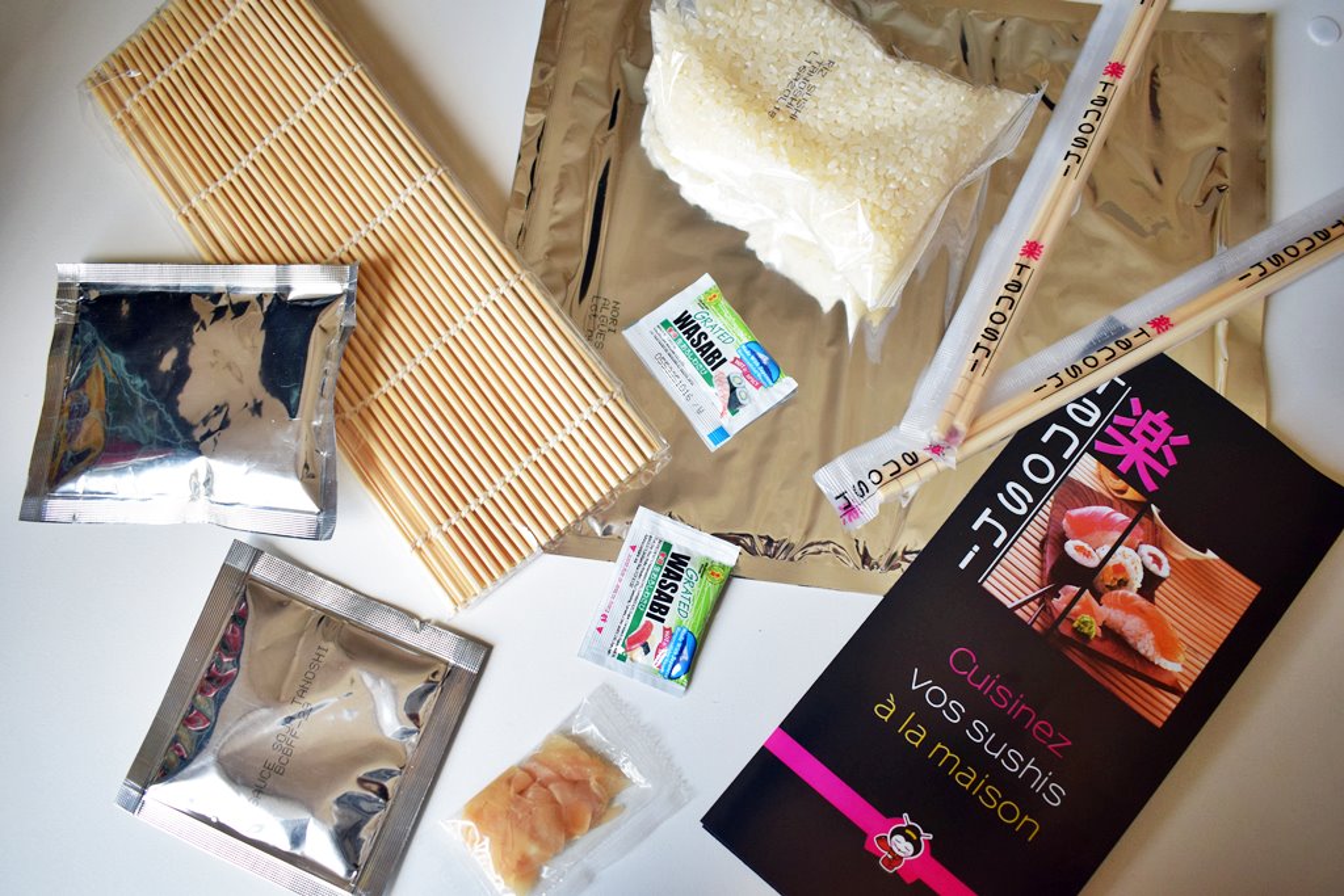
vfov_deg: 43.6
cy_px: 448
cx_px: 672
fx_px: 1120
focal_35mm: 30
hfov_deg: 61.9
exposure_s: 1/60
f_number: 4
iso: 720
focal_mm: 20
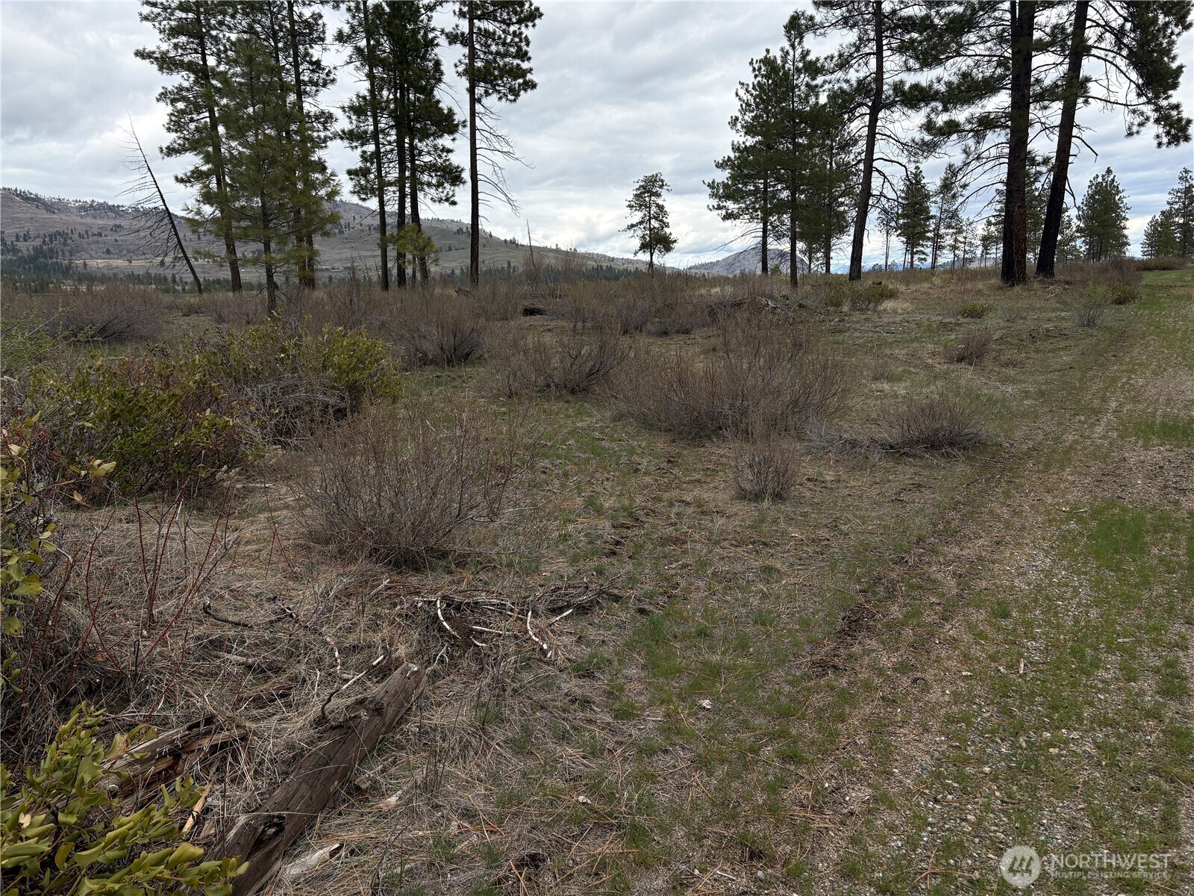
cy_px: 448
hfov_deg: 67.3
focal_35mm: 26
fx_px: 897
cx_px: 597
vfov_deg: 53.1
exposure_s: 1/2012
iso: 50
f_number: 1.6
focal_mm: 5.96
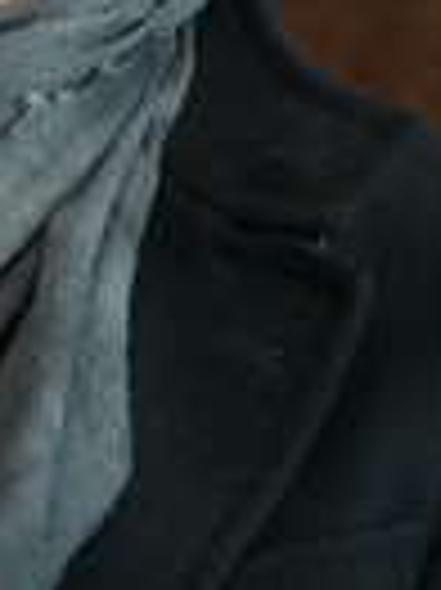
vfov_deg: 3.8
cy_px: -5
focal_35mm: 527
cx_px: 90
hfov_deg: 2.8
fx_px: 8966
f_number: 5.6
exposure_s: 1/60
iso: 800
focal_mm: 180
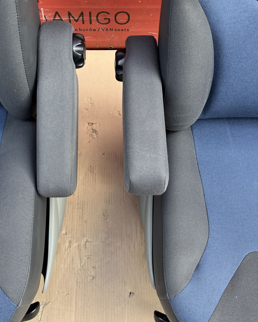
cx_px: 106
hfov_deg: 40.0
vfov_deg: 48.8
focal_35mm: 37
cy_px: 128
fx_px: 353
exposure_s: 1/153
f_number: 1.6
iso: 40
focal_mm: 5.1
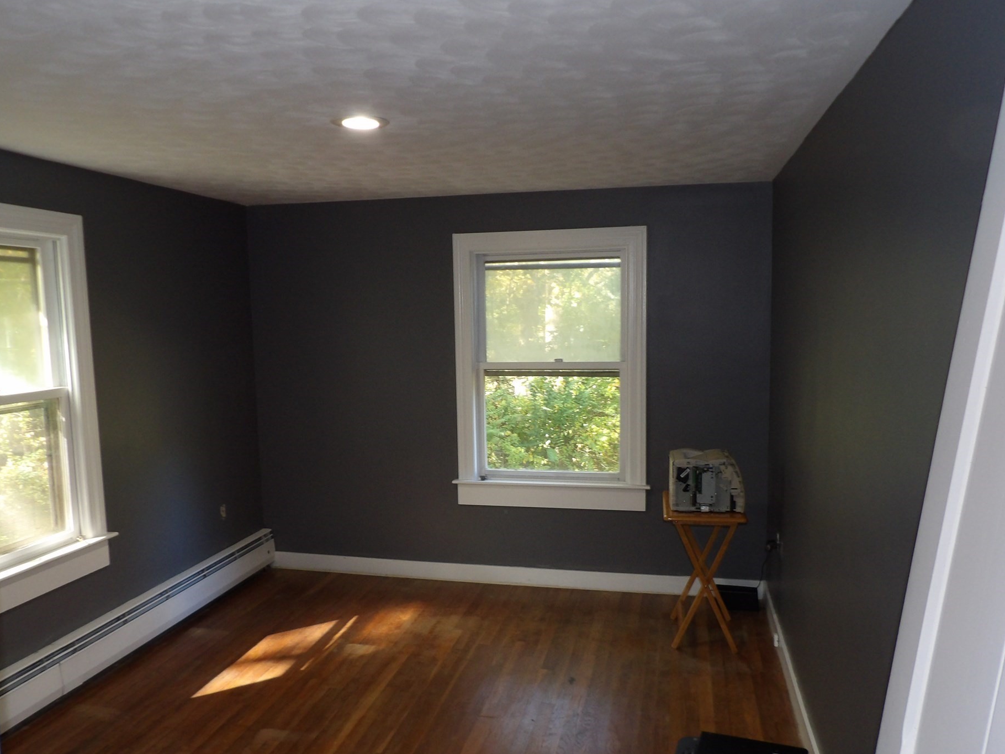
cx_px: 484
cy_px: 423
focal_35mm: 27
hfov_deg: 65.3
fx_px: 784
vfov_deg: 51.2
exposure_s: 1/29
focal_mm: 4.3
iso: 200
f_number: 3.2
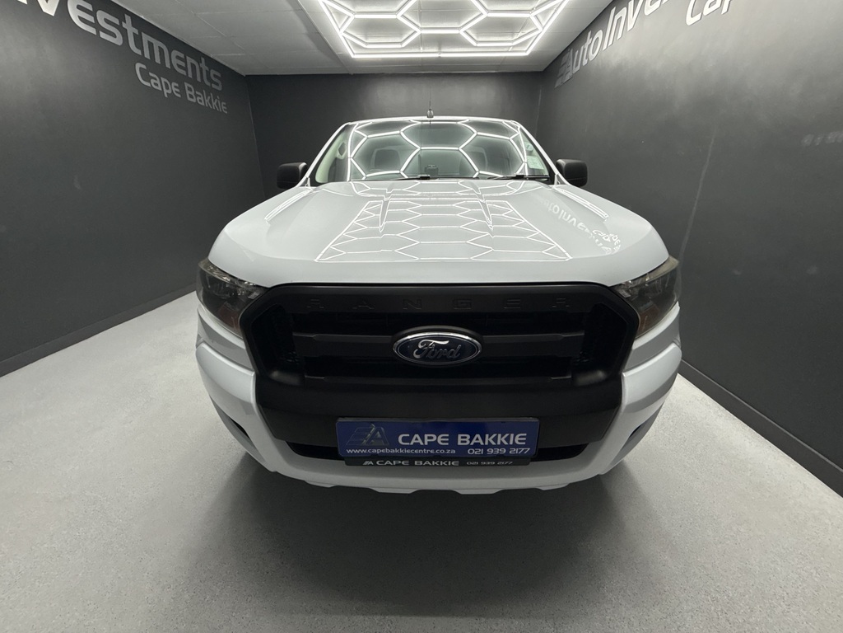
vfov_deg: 85.7
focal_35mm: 14
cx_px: 422
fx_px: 341
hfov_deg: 102.1
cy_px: 316
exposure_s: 1/100
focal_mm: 2.22
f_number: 2.2
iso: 100
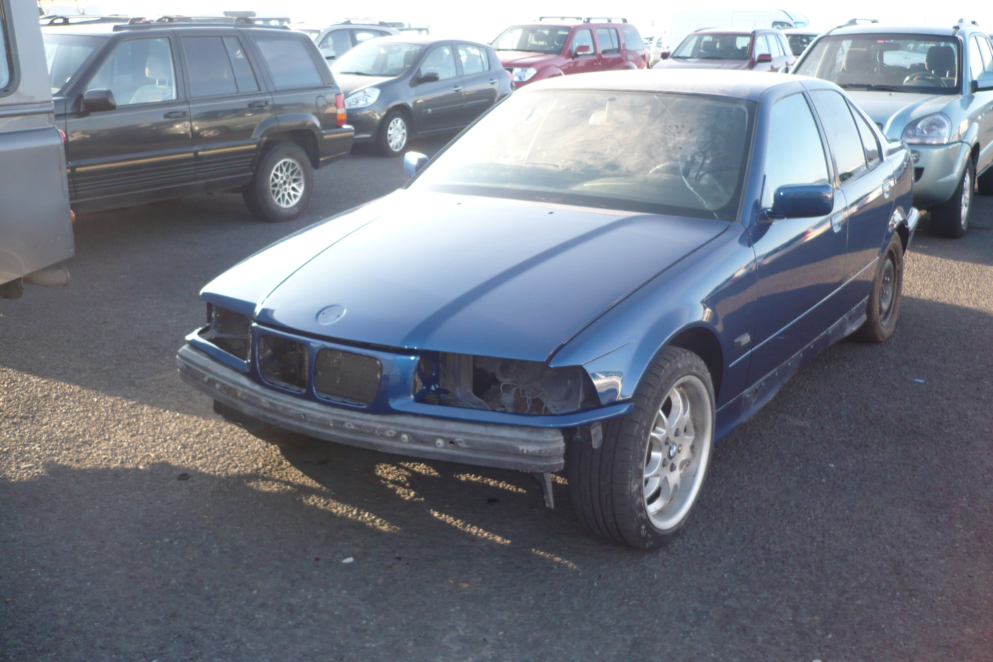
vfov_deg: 35.9
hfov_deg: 51.9
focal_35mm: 37
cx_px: 499
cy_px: 291
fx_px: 1021
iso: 100
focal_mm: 5.8
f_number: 2.8
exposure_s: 1/160
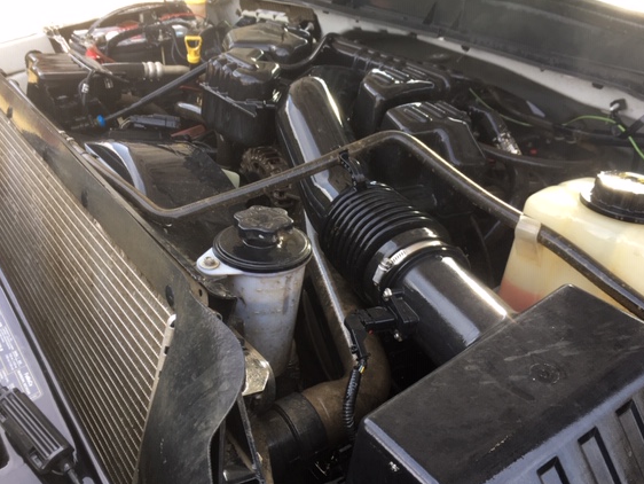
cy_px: 232
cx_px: 284
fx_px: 614
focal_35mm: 33
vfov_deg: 43.0
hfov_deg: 55.2
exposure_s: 1/120
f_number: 2.2
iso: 32
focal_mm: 4.15
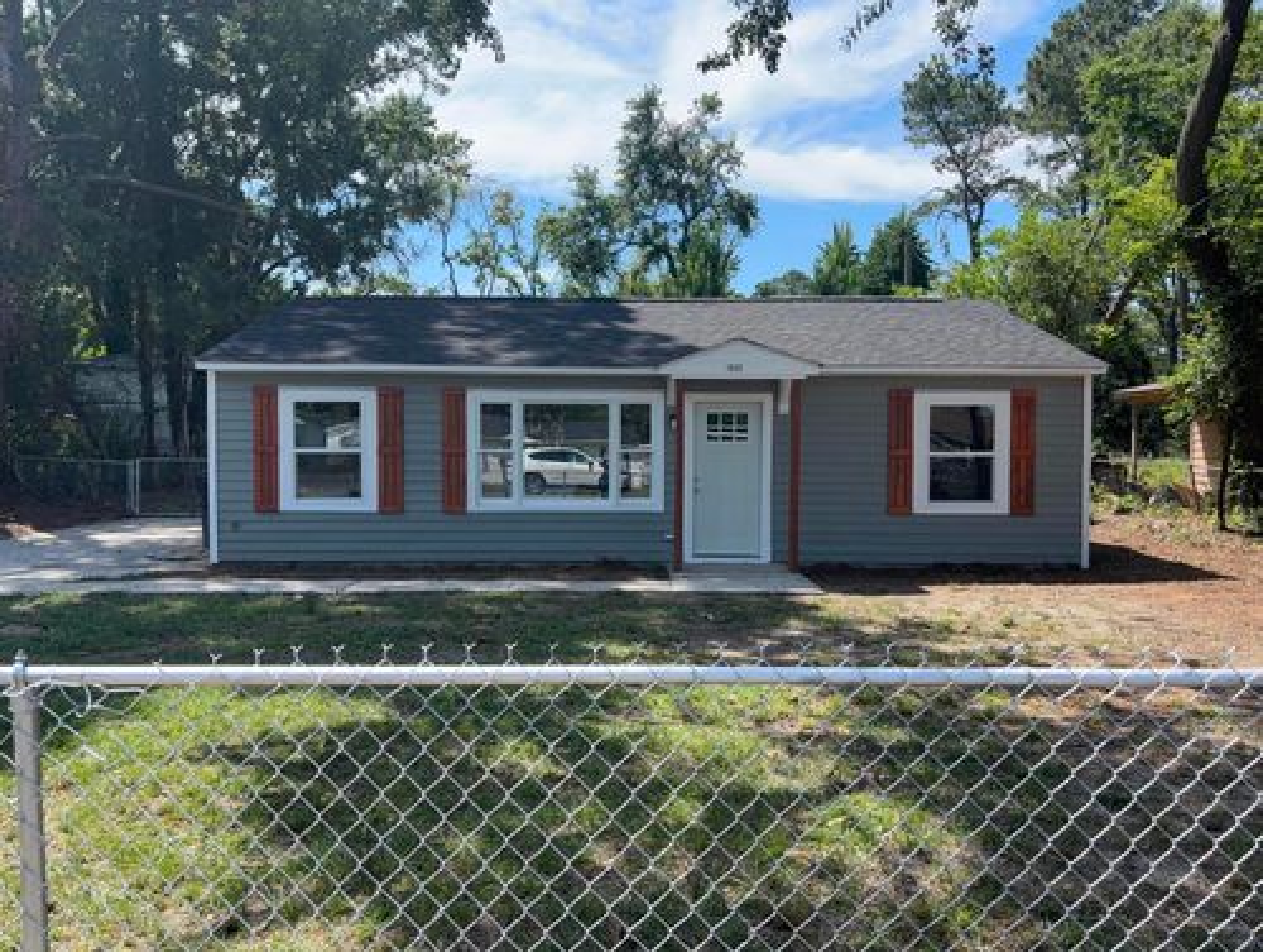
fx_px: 950
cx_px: 632
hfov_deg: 67.2
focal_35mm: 26
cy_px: 476
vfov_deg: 53.2
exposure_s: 1/1812
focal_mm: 5.96
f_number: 1.6
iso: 64
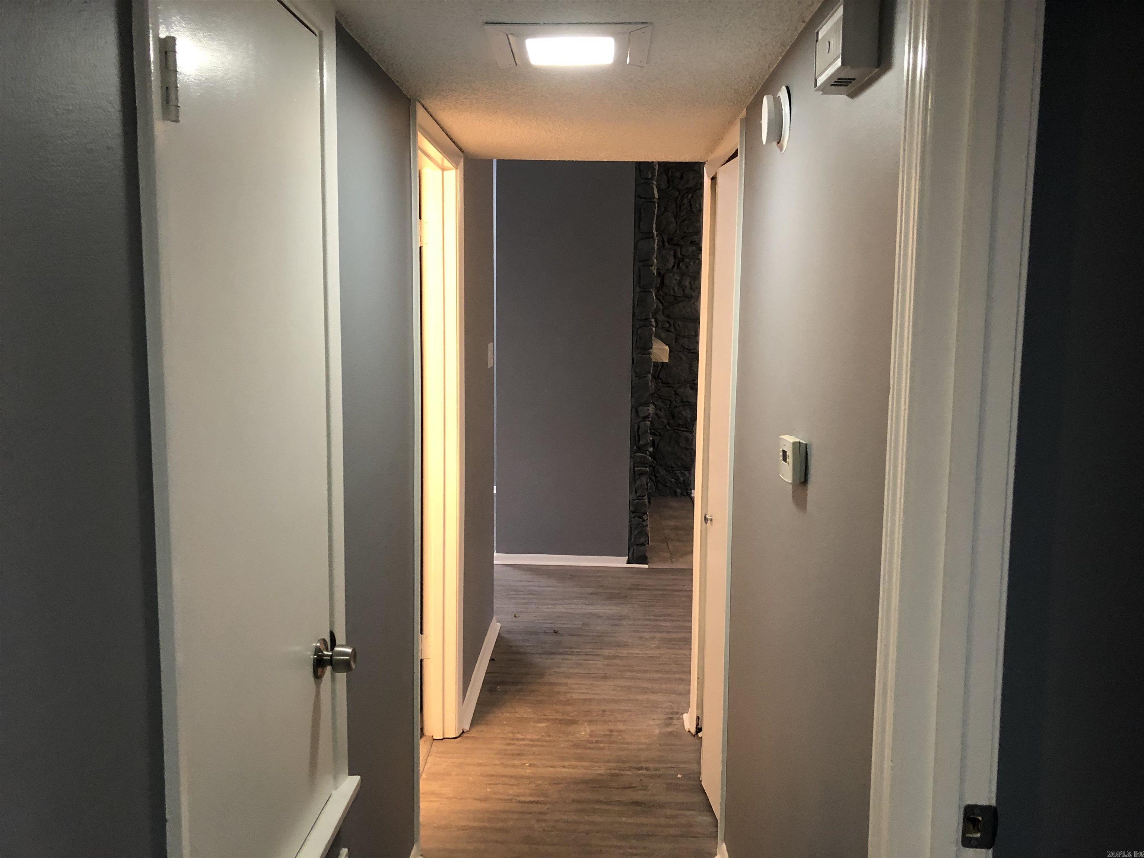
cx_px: 572
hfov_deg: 63.4
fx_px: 925
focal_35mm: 28
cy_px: 429
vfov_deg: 49.7
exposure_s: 1/15
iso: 80
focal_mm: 3.99
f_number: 1.8
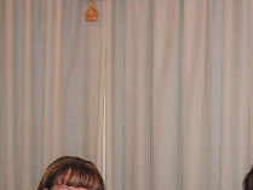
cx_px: 242
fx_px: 804
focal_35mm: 110
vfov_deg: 12.8
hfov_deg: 17.5
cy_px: 281
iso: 200
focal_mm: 6
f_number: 3.2
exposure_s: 1/40
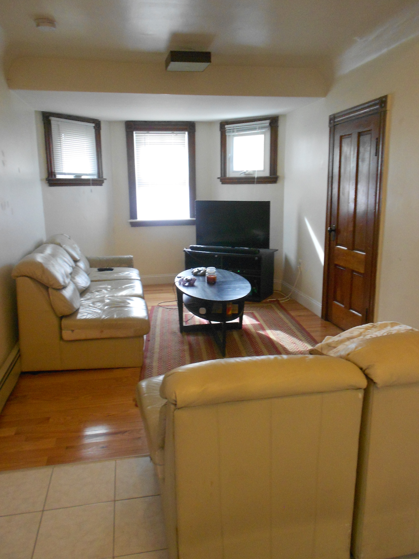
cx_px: 210
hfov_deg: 53.1
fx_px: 420
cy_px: 280
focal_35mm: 26
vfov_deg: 67.3
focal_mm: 4.6
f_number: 3.2
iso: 400
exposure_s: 1/30
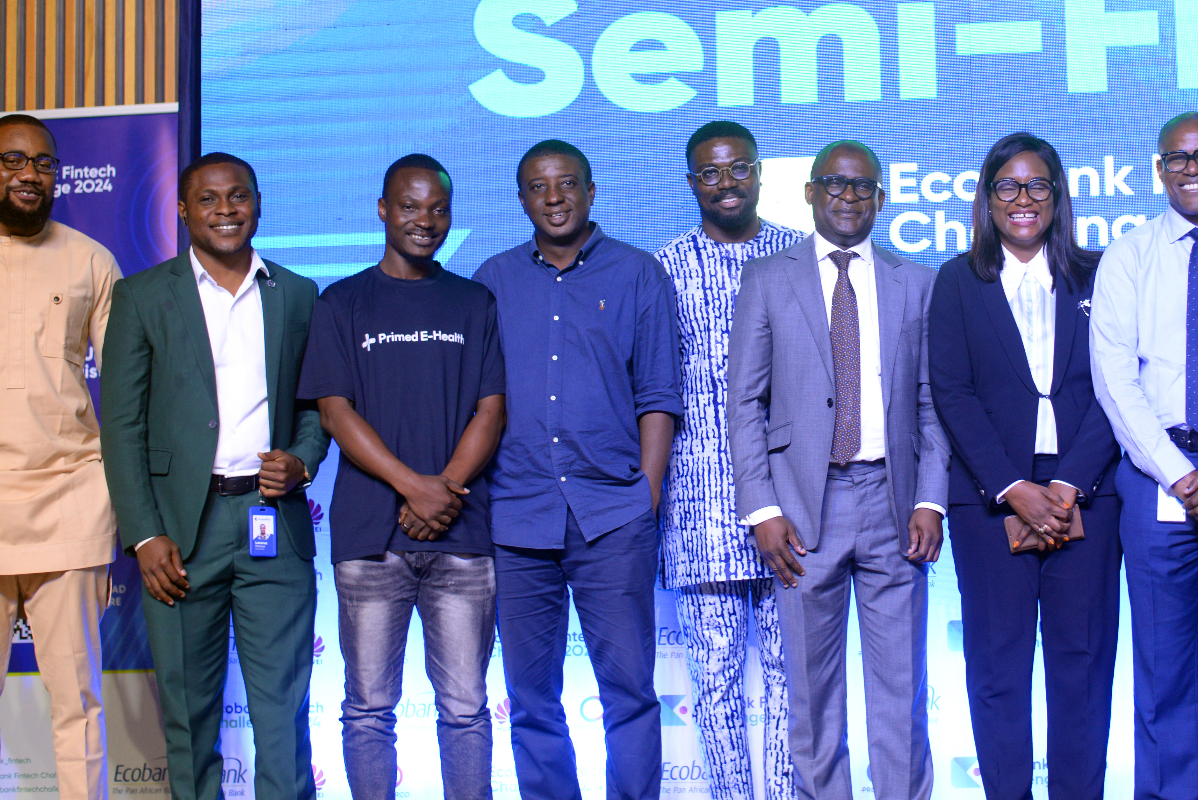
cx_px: 848
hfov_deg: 25.2
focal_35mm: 80
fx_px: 2663
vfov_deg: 17.1
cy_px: 296
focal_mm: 50
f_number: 2.2
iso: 800
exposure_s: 1/200
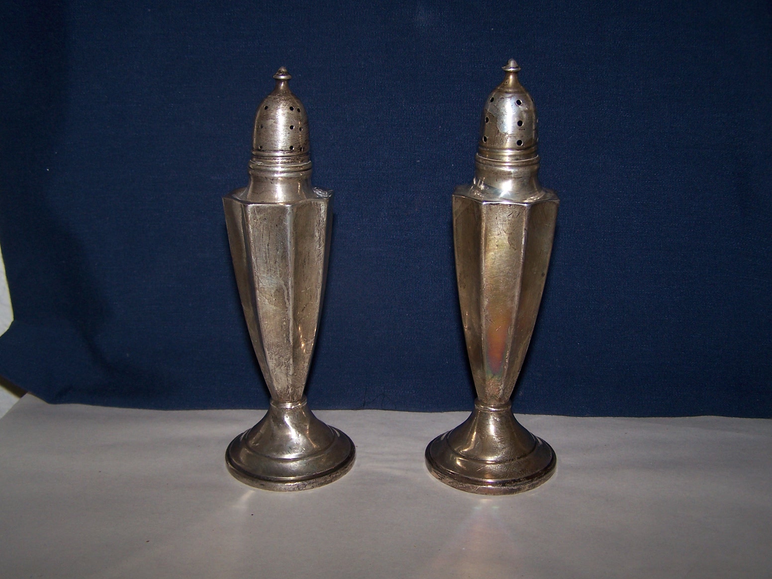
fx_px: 847
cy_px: 290
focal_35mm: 38
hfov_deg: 49.0
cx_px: 386
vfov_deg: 37.7
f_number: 2.8
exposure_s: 1/60
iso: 80
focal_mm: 6.3
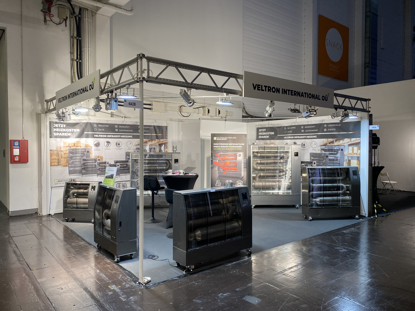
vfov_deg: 53.1
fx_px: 312
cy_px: 156
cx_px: 208
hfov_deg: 67.3
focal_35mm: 26
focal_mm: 4.25
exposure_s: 1/100
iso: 125
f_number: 1.8
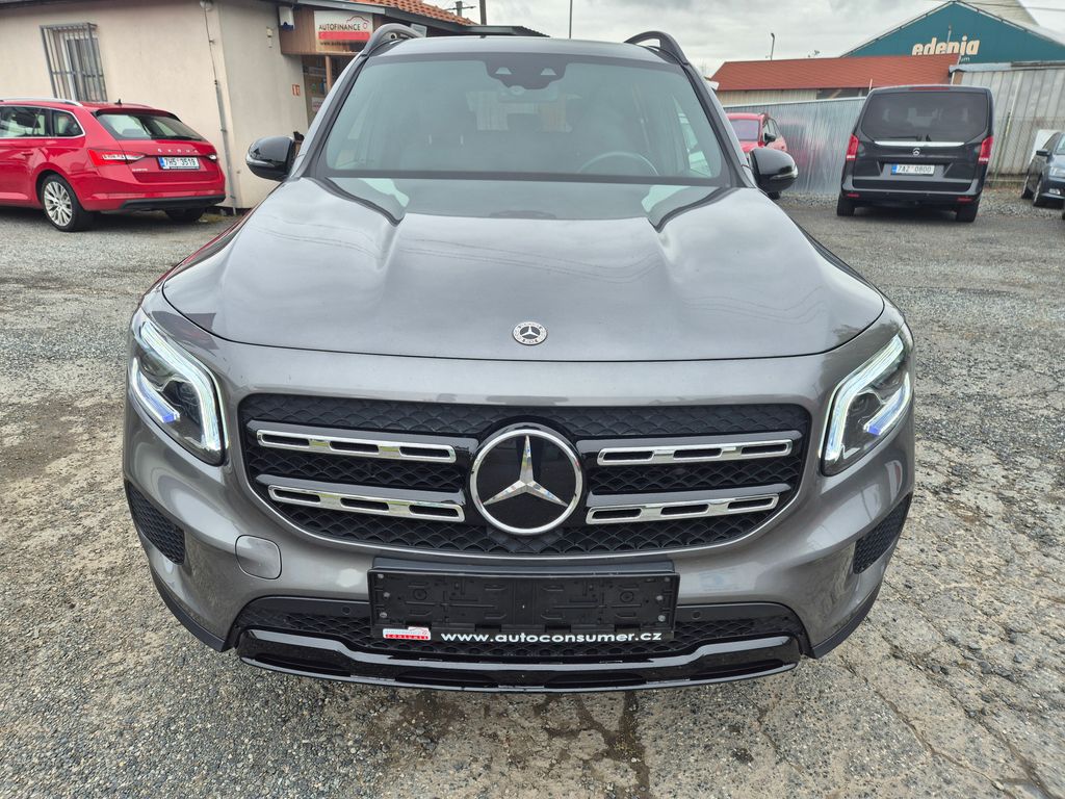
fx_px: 708
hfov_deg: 73.9
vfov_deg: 58.9
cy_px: 400
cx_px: 532
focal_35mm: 23
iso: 25
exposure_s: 1/280
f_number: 1.8
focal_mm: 5.4
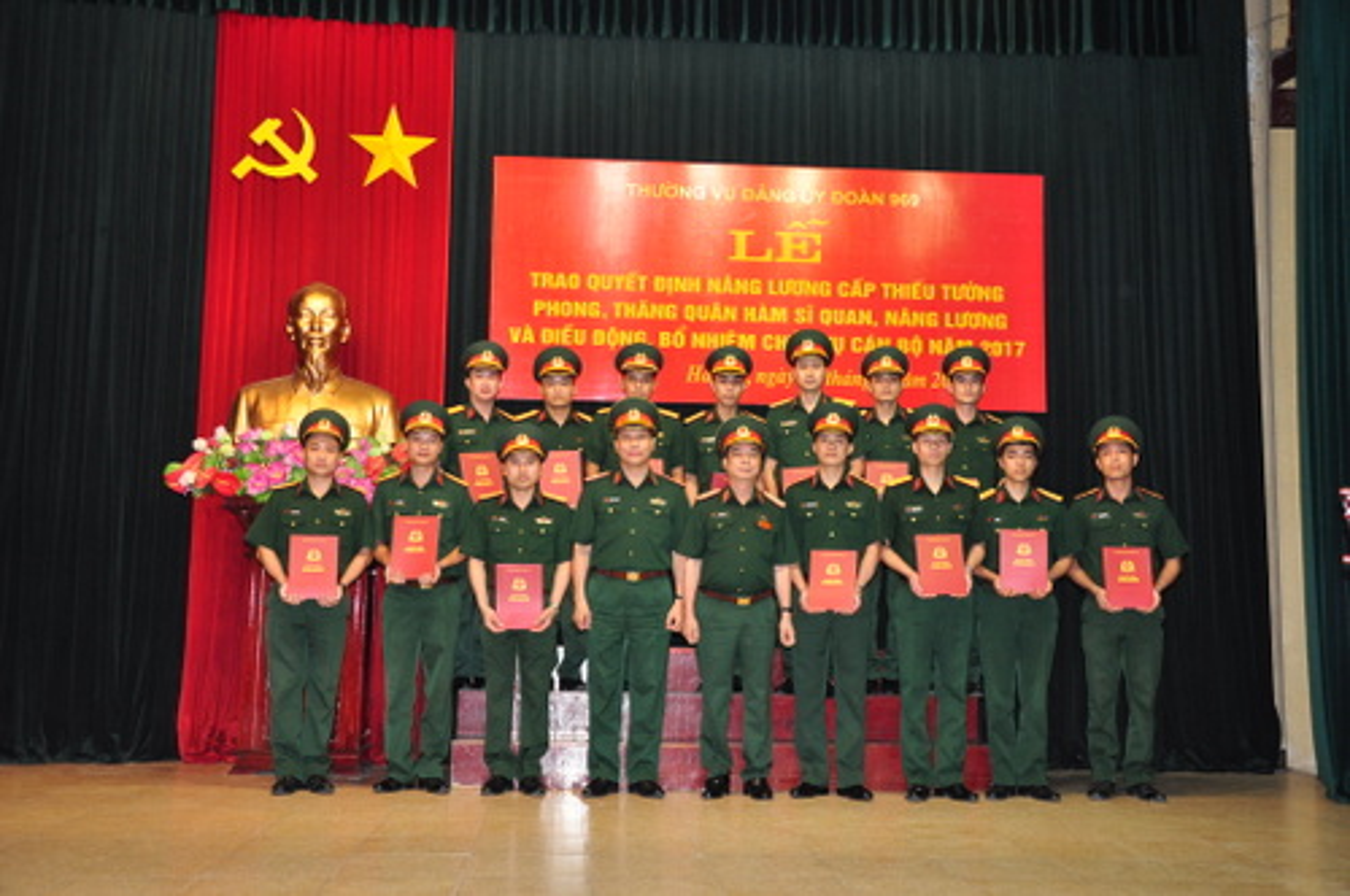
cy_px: 448
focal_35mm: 39
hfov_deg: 49.6
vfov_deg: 34.1
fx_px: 1461
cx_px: 675
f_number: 5.6
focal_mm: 26
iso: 800
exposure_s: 1/60
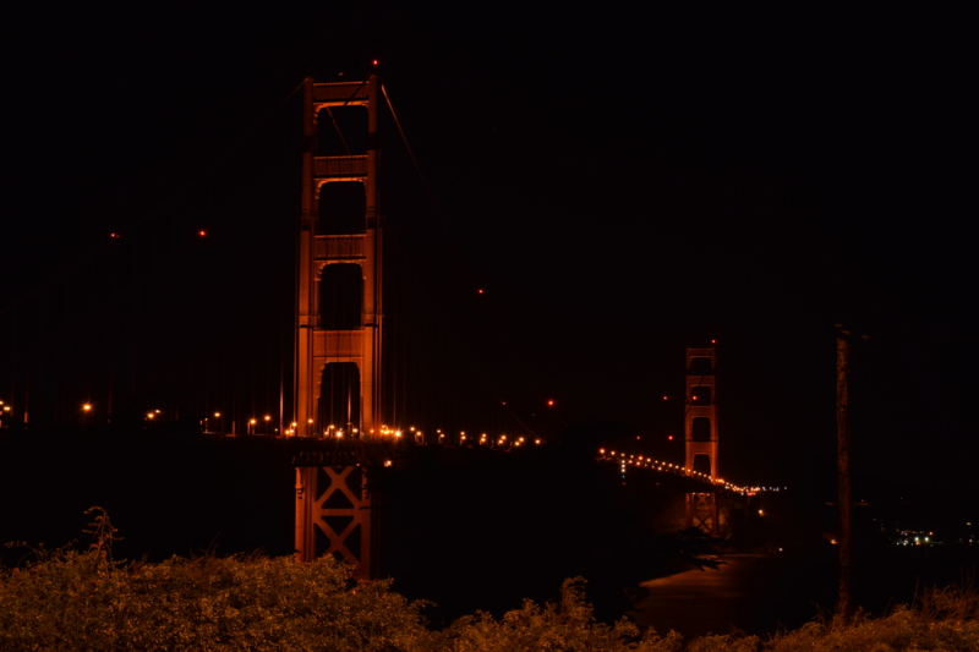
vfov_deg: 21.6
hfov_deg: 31.9
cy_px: 326
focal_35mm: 63
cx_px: 490
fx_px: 1713
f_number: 11
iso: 100
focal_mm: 42
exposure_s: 8
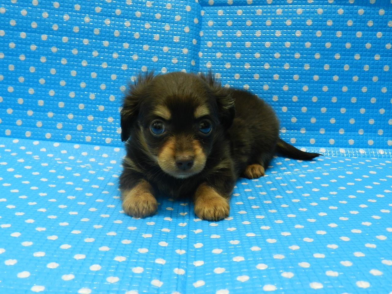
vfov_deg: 37.7
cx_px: 196
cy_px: 147
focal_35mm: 38
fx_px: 430
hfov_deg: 49.0
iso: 400
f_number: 4
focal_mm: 6.7
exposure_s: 1/25
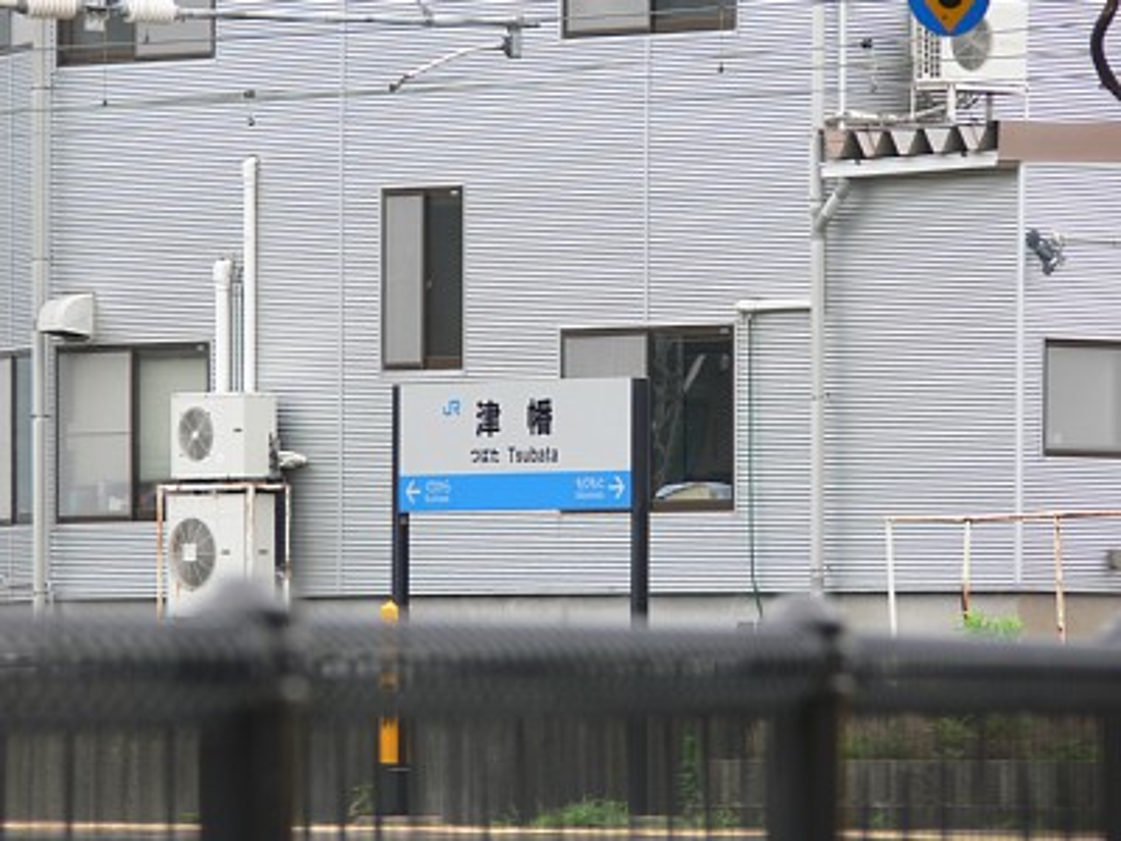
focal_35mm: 420
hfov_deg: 4.7
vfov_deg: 3.5
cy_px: 420
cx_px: 560
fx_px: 13601
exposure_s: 1/125
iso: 80
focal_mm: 88.8
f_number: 5.6
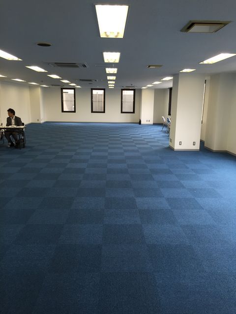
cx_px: 118
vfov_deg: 61.7
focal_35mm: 29
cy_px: 157
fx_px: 264
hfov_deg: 48.2
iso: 50
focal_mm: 4.15
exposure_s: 1/120
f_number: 2.2
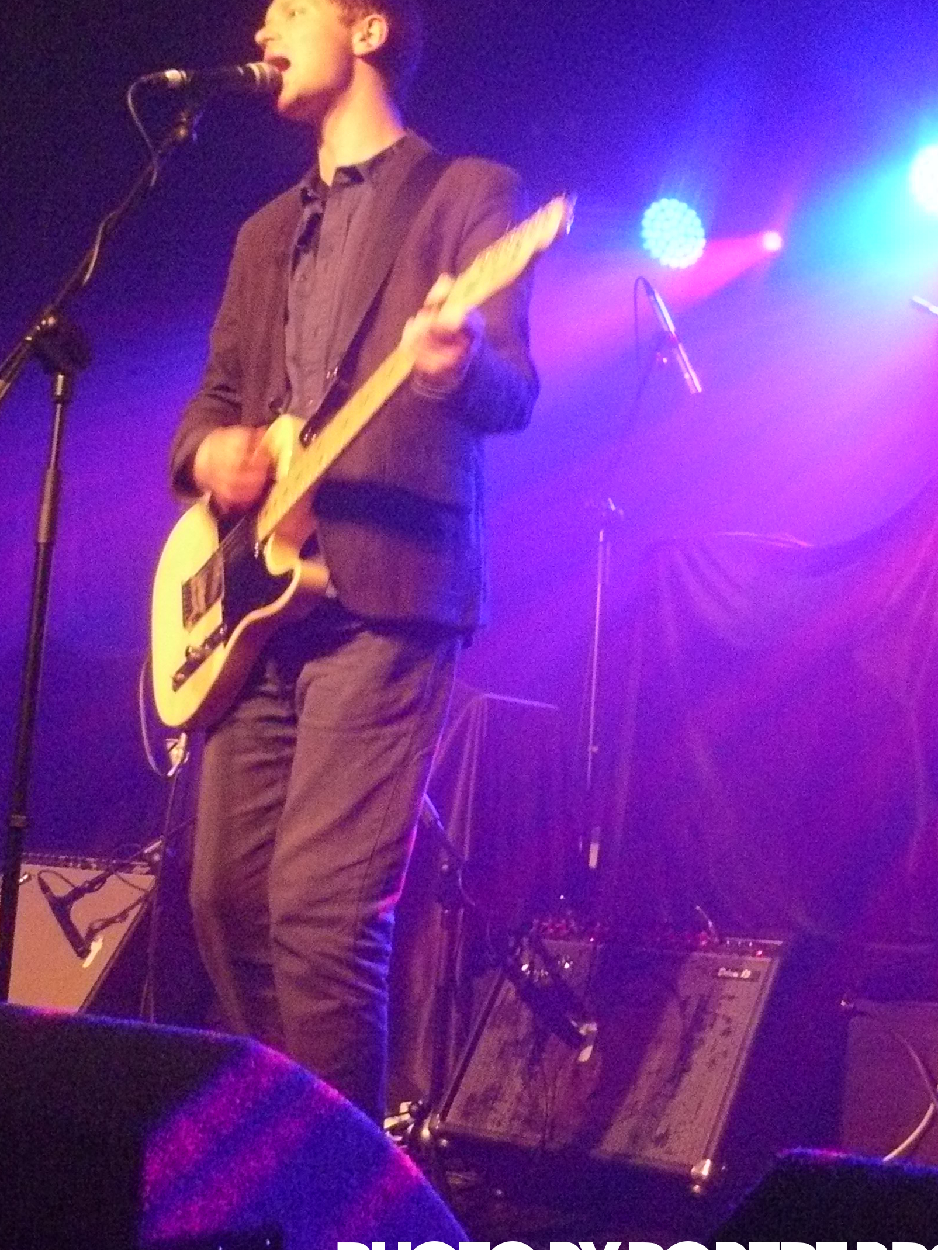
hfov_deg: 26.1
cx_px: 418
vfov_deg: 34.0
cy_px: 417
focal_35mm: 56
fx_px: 2023
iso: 800
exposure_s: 1/20
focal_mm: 6.5
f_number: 2.8
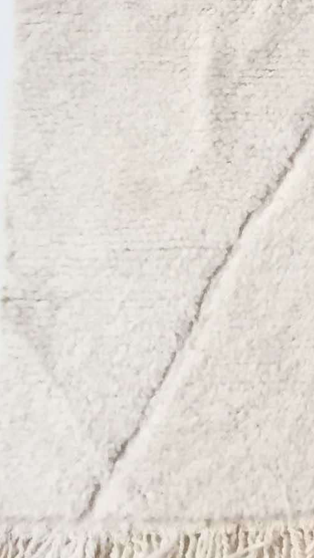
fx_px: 1717
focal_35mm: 116
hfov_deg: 9.6
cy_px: -313
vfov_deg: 16.6
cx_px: 666
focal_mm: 4.15
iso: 80
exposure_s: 1/33
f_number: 2.2
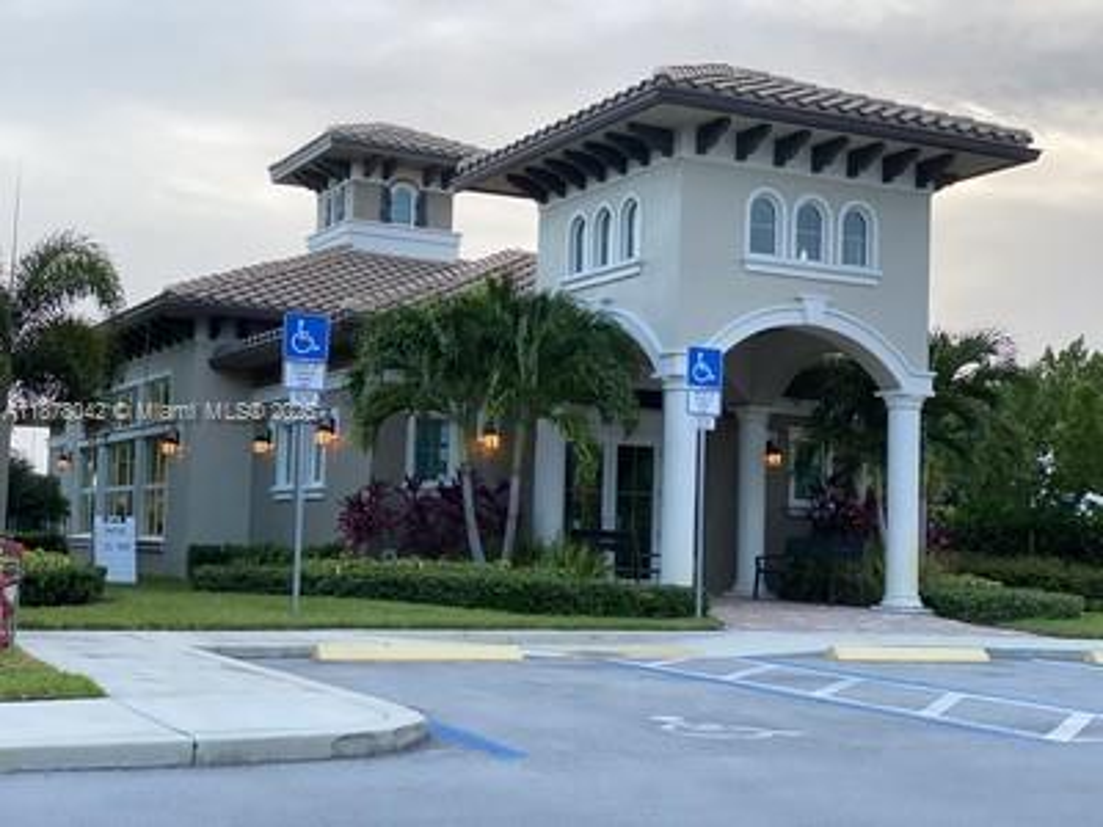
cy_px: 414
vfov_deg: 28.0
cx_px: 552
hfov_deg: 36.8
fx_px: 1657
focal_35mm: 52
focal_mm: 6
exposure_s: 1/122
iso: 100
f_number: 2
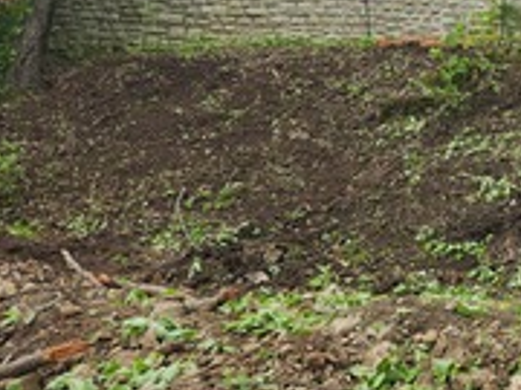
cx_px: 666
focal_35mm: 64
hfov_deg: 26.1
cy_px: -59
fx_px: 963
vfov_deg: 21.5
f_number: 1.8
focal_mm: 5.54
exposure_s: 1/280
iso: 25
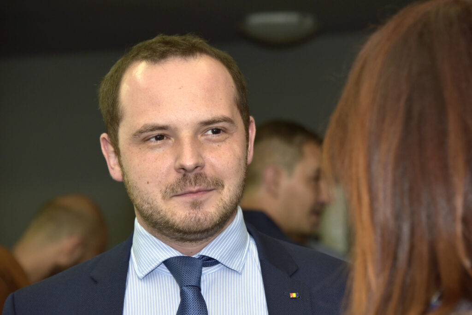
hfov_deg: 13.7
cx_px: 236
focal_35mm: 150
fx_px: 1968
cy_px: 158
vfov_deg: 9.2
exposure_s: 1/60
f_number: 6.3
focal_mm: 150
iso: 800
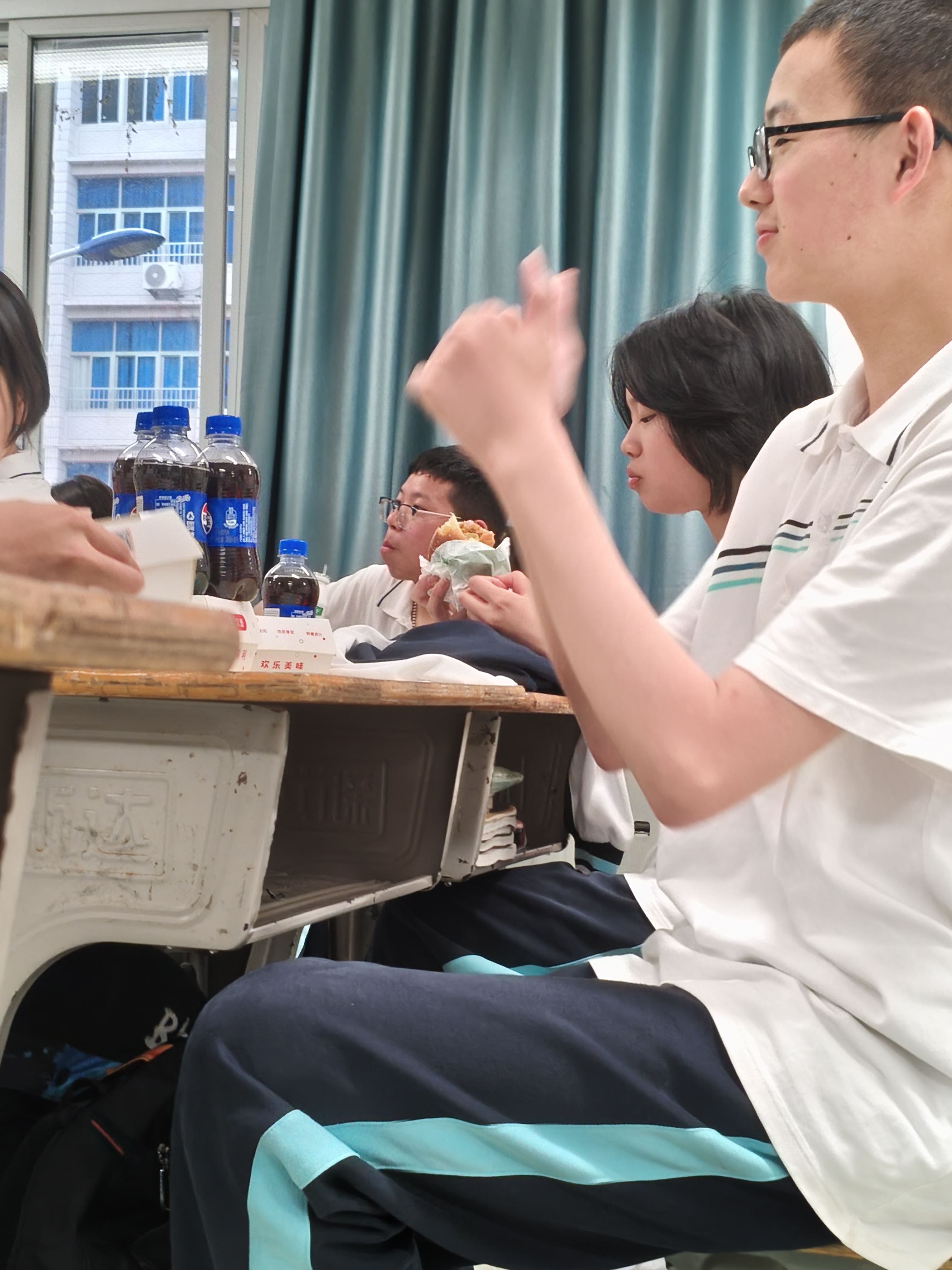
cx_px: 476
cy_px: 635
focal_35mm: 52
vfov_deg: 36.8
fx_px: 1907
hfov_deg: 28.0
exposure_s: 1/50
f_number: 1.5
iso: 500
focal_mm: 4.94
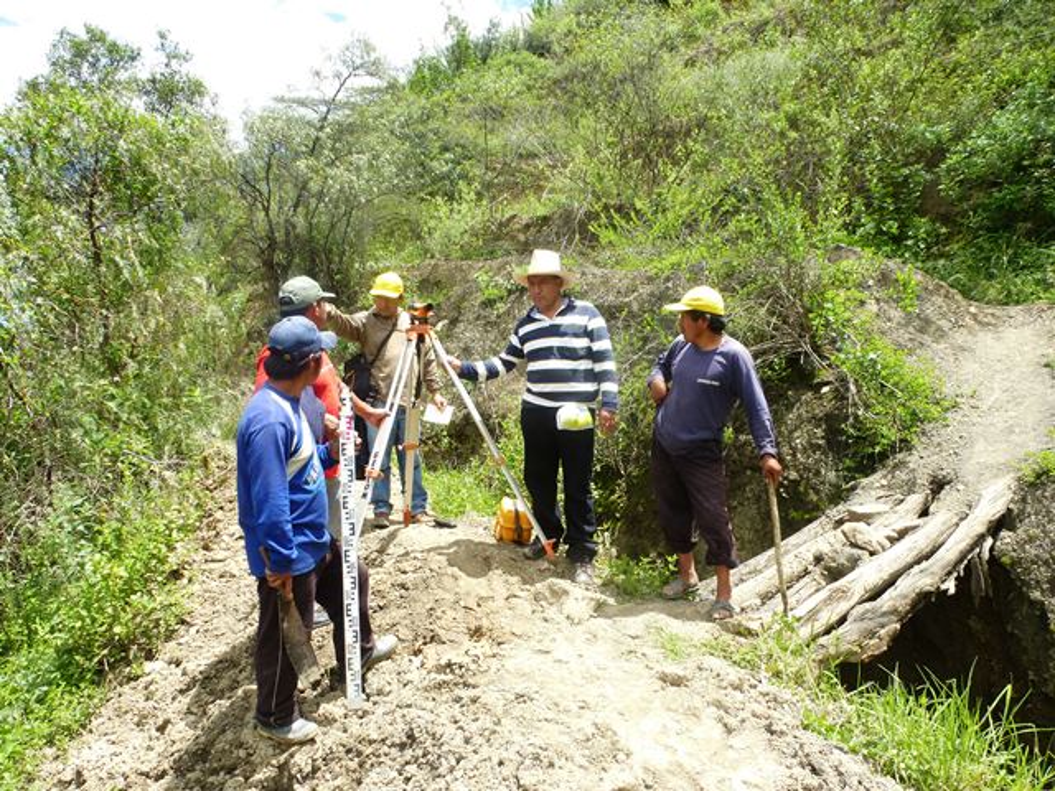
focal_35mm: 24
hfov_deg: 71.6
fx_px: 731
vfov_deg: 56.8
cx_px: 528
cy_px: 396
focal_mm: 4.3
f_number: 4
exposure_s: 1/250
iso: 100
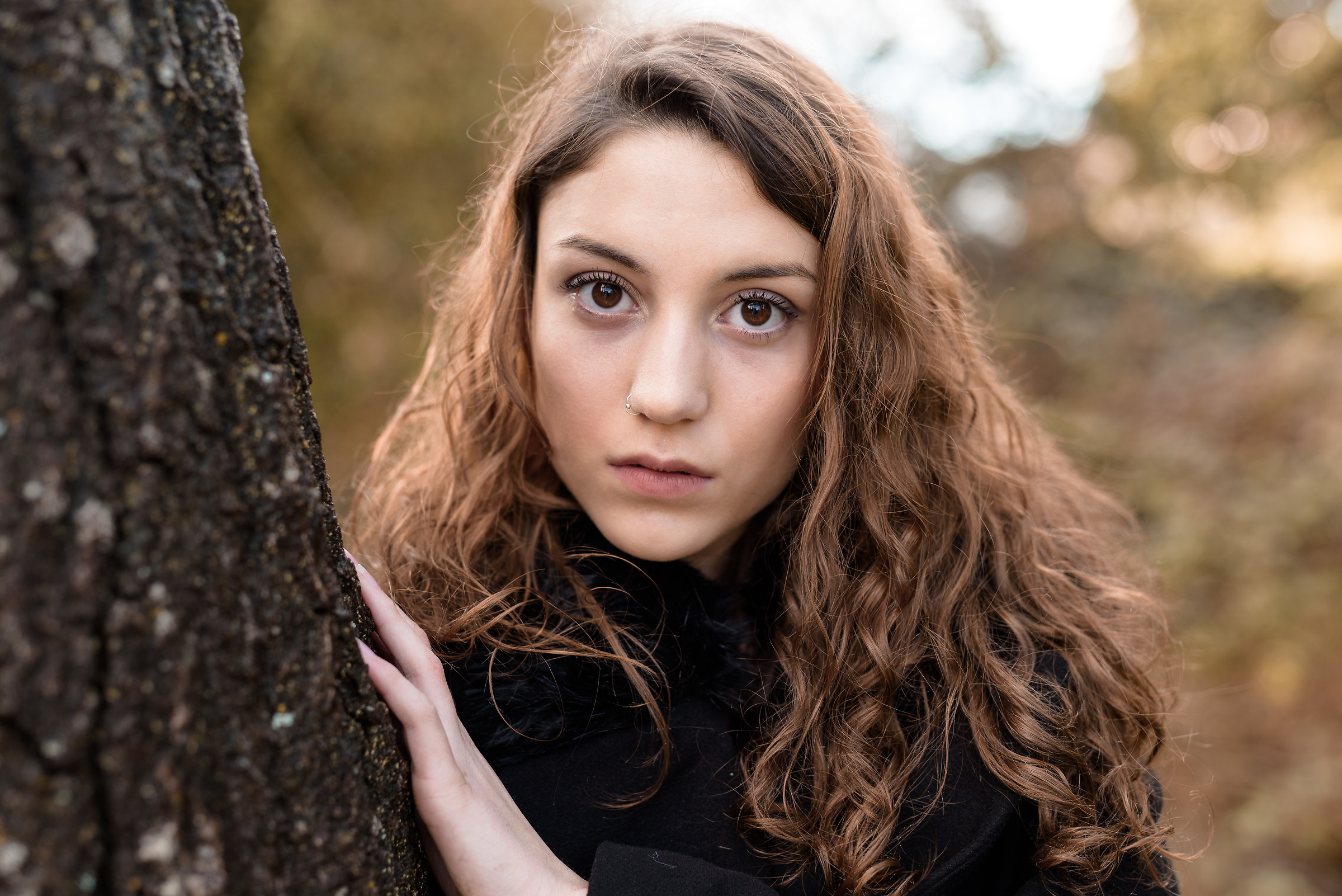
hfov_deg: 39.6
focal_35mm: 50
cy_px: 448
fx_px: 1864
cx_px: 671
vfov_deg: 27.0
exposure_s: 1/250
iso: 125
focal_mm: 50
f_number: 2.5
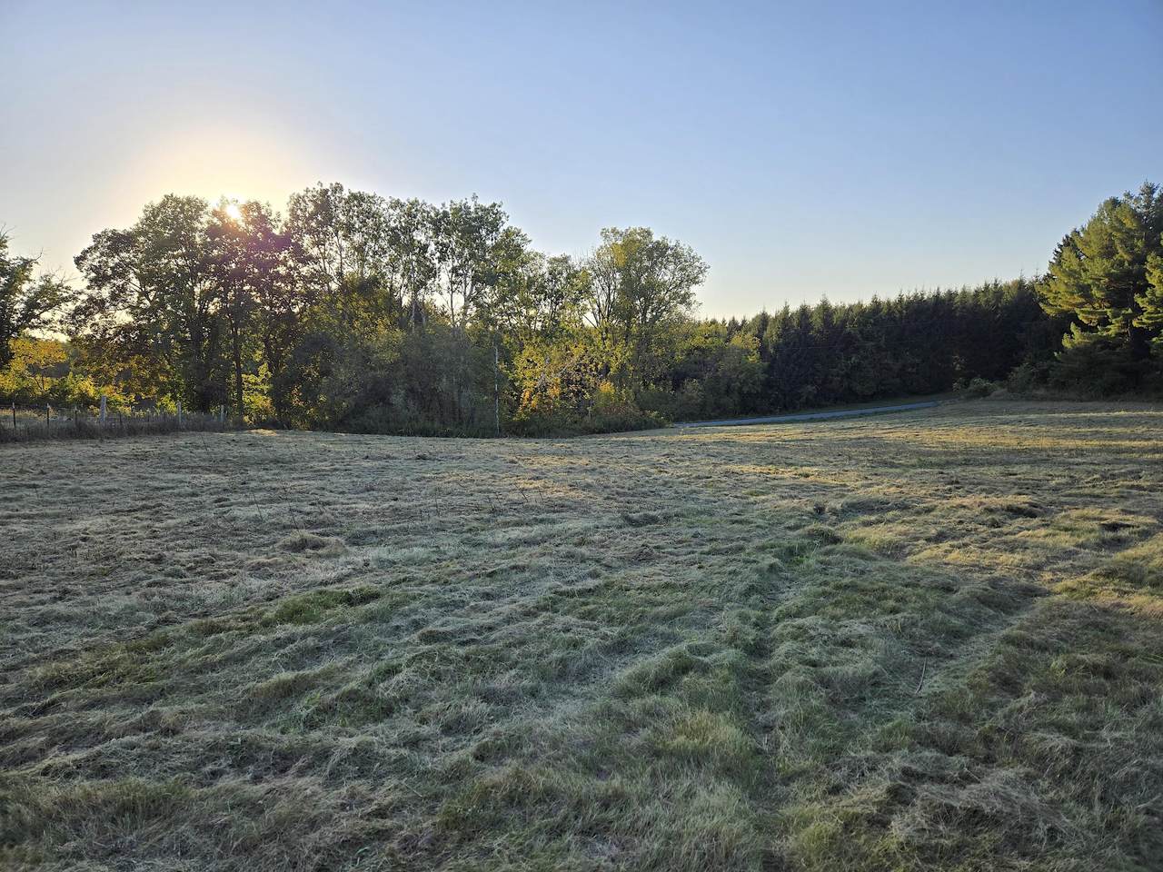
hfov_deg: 73.9
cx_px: 582
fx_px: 773
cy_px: 436
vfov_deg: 58.9
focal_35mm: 23
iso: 25
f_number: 1.8
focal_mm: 5.4
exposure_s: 1/1761
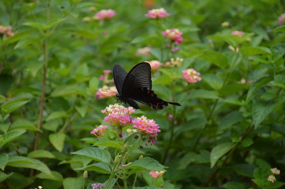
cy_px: 94
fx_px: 1246
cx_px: 142
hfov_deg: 13.0
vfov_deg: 8.7
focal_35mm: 158
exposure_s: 1/1000
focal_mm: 105
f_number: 5.6
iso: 400
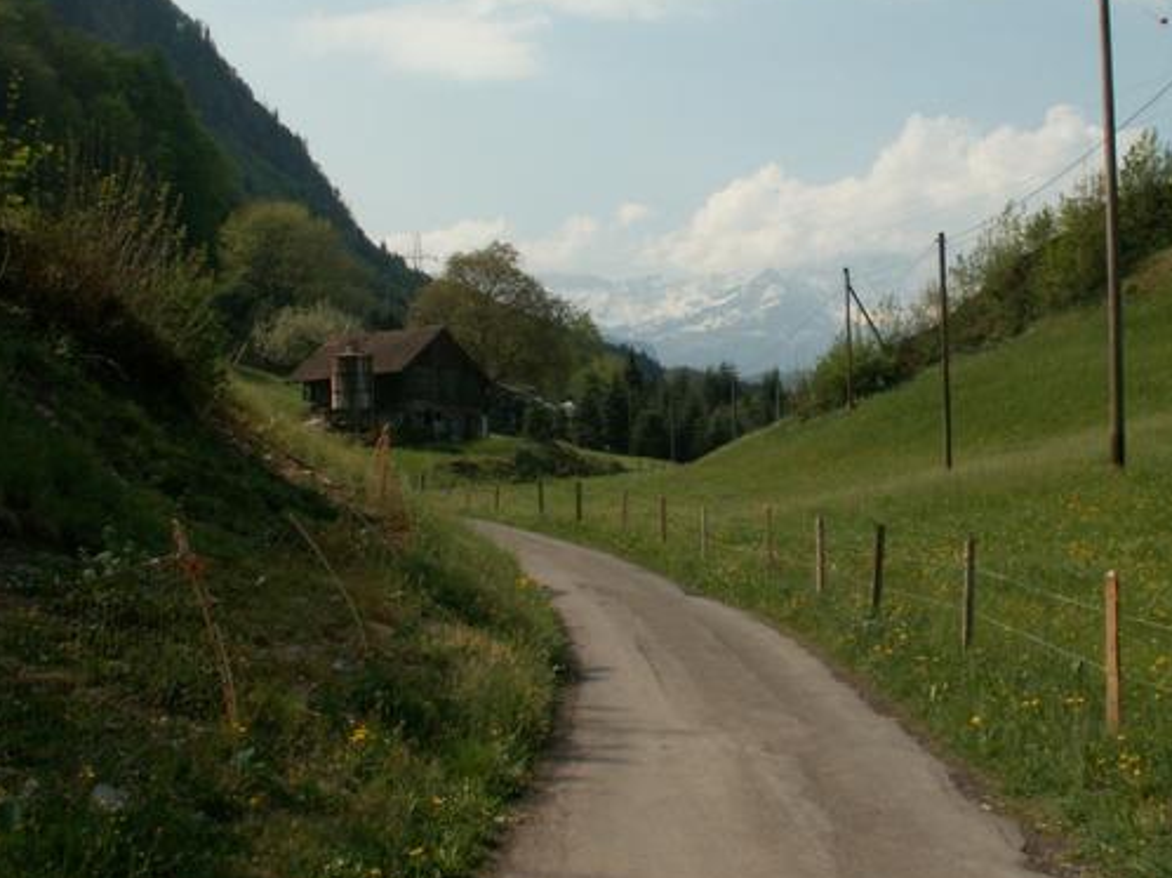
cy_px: 344
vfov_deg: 32.0
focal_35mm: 45
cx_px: 704
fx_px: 1523
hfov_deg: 41.9
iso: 50
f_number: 7.1
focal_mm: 5.86
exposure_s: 1/250
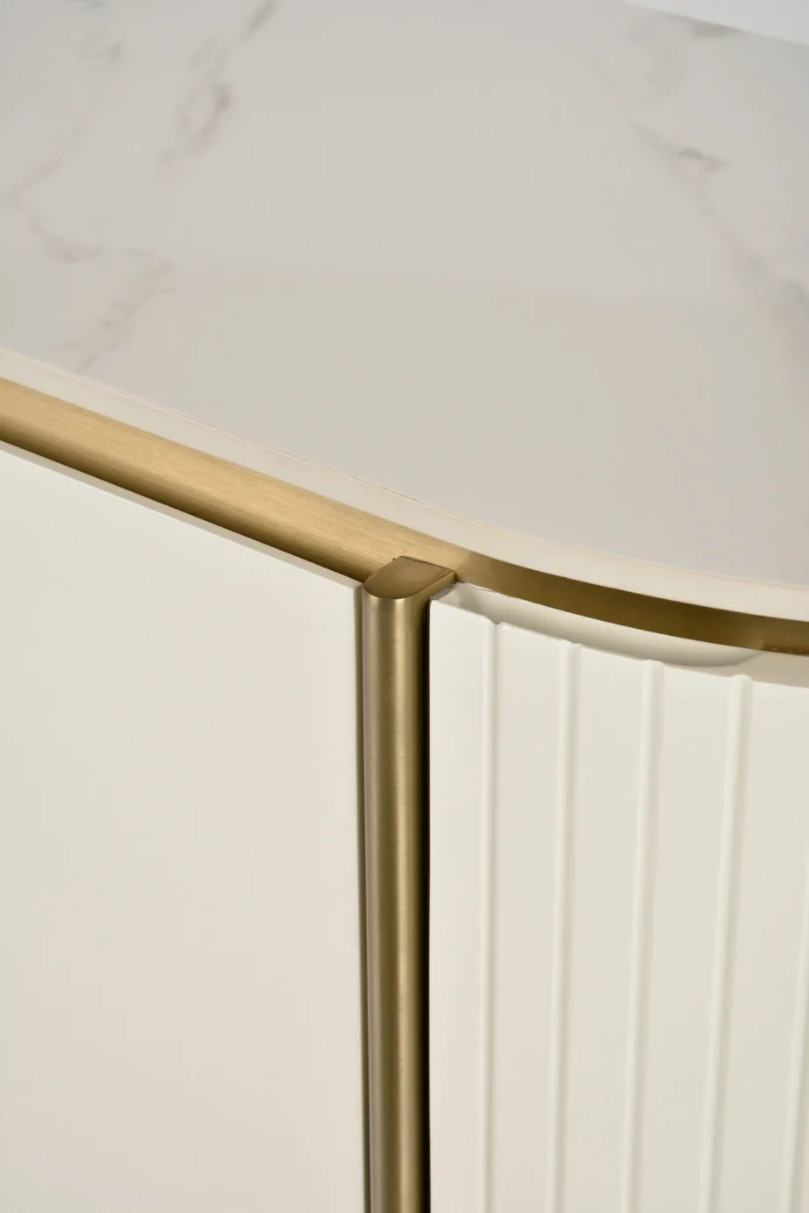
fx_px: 2932
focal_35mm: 87
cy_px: 606
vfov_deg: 23.4
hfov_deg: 15.7
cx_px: 404
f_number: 9.5
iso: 160
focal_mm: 58
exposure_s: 1/10
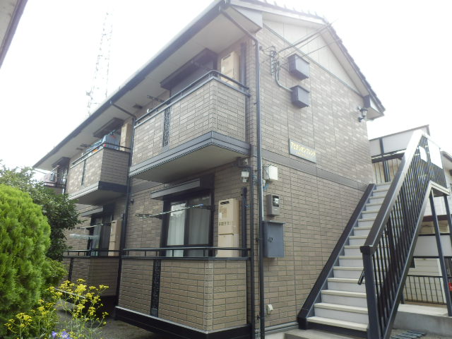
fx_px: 313
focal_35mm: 24
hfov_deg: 71.6
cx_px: 226
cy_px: 170
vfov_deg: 56.8
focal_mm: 4.2
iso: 80
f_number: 3
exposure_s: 1/160
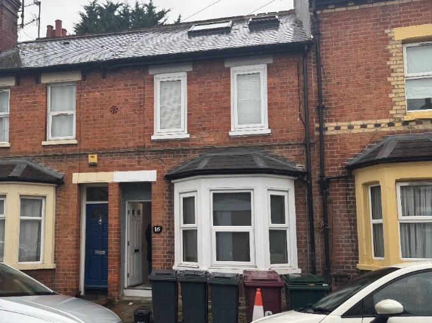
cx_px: 143
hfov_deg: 50.4
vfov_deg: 39.6
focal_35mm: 36
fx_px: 449
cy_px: 184
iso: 80
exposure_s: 1/397
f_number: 1.78
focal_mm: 6.76
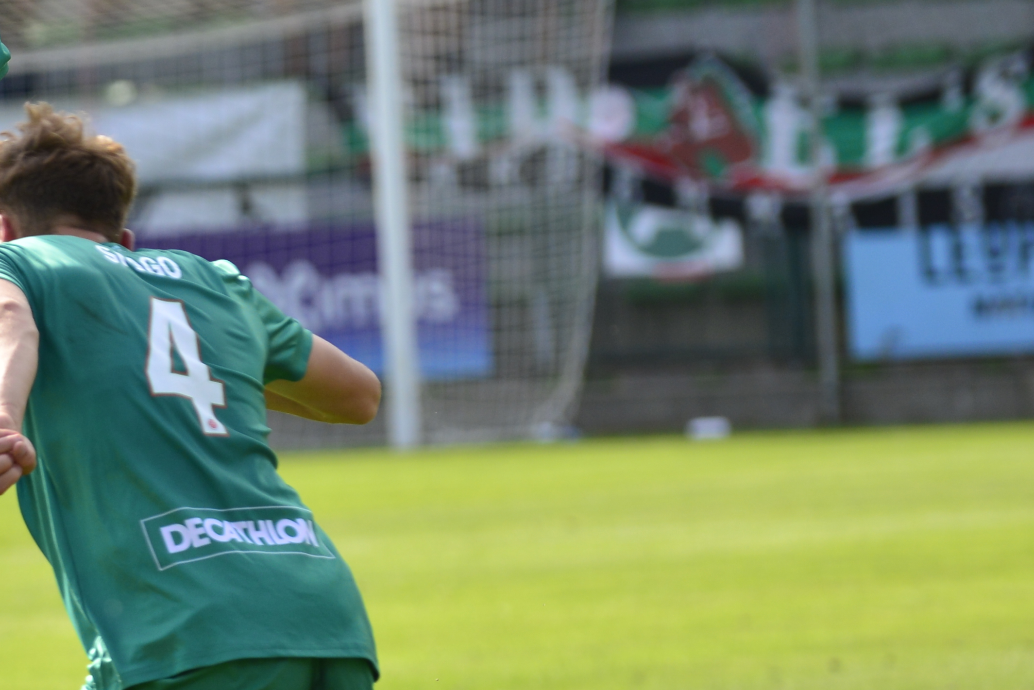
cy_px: 515
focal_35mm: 537
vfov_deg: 2.6
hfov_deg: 3.8
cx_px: -329
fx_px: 15428
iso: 360
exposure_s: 1/1000
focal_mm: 190
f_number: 4.5
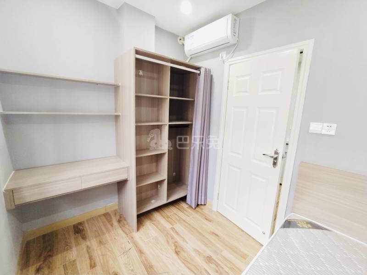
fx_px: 159
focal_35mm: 15
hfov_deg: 98.2
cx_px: 184
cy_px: 138
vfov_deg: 81.7
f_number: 2.4
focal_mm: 2.04
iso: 415
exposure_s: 1/33.3
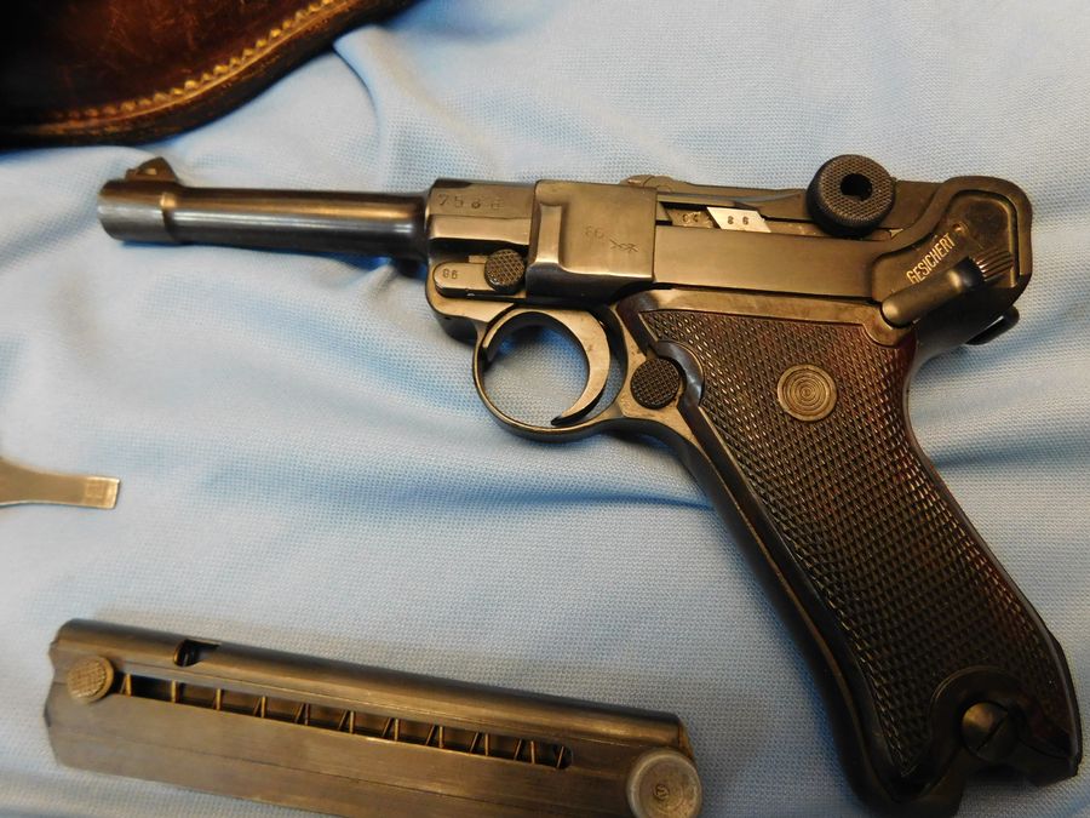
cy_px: 409
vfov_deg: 58.9
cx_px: 545
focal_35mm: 23
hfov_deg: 73.9
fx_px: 724
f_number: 3
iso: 360
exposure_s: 1/30
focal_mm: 4
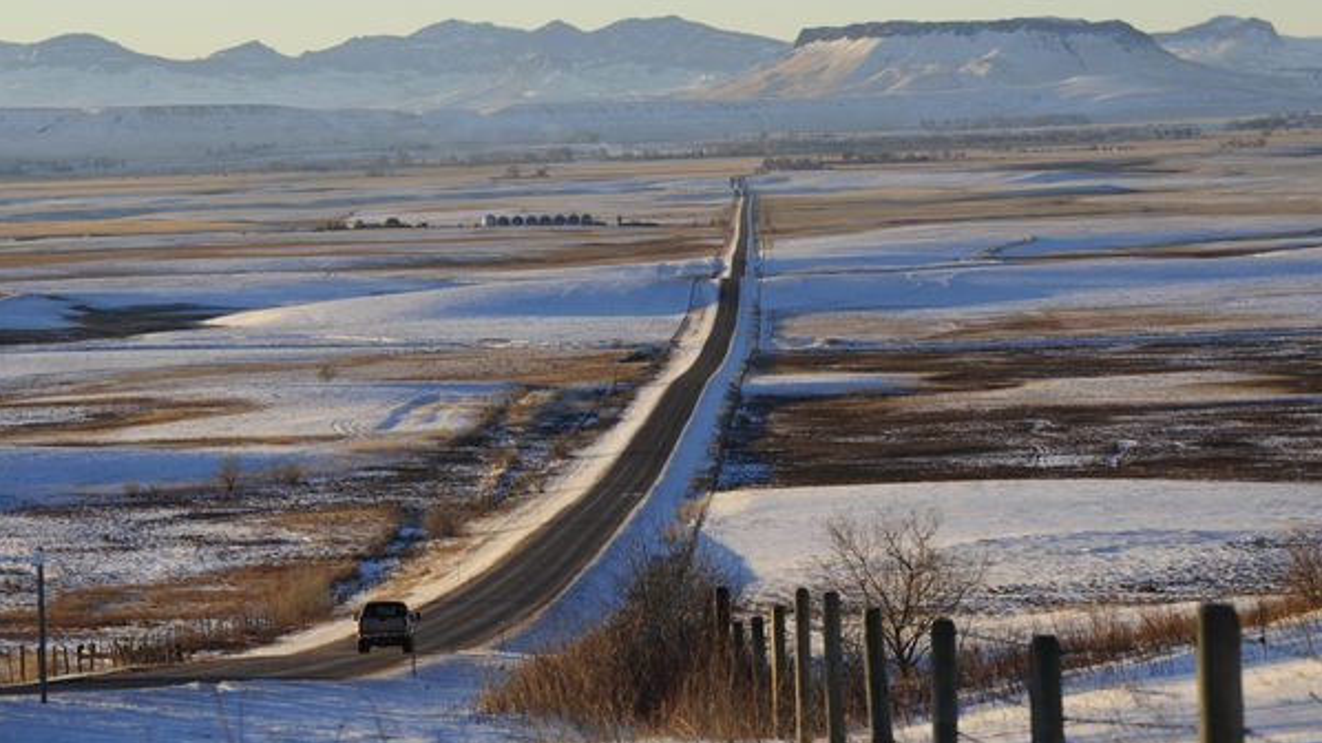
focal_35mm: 142
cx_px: 661
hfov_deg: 15.1
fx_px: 4976
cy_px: 389
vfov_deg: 8.5
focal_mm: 135
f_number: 10
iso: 400
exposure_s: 1/400
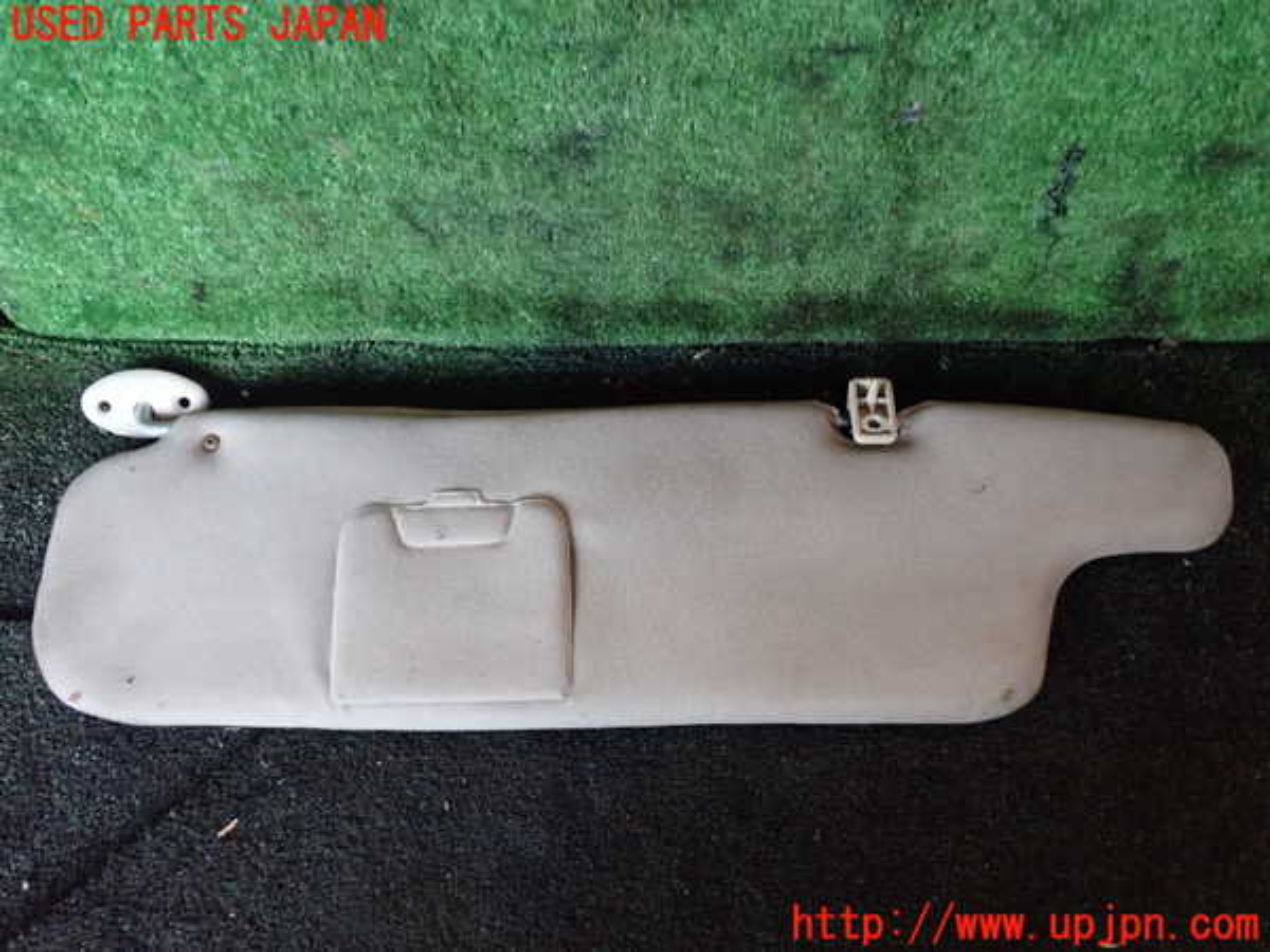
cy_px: 476
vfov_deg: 46.8
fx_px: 1101
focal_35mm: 30
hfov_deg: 60.0
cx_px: 635
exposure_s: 1/30
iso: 800
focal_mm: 5.4
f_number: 2.3
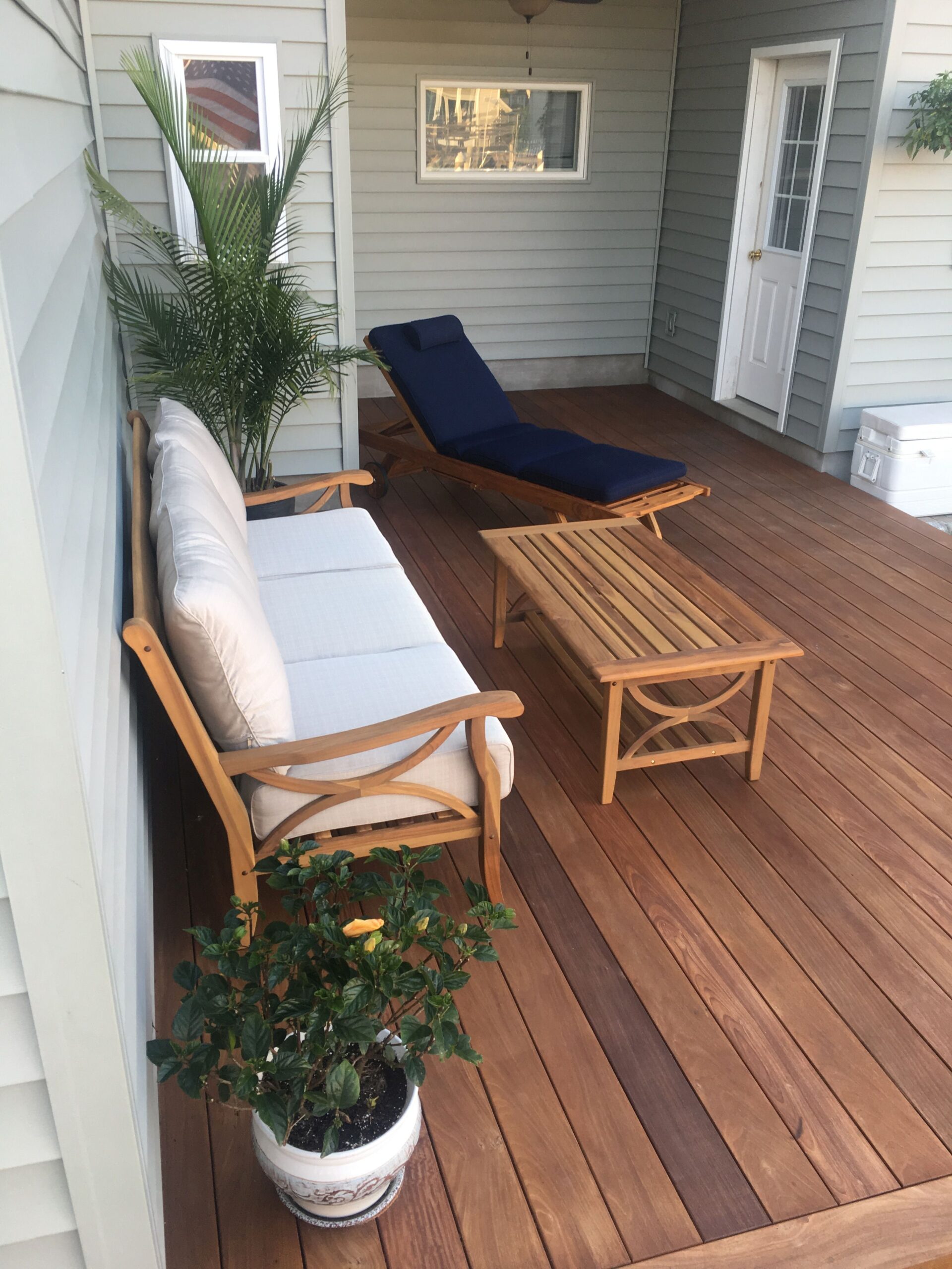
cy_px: 634
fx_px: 1063
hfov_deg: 48.2
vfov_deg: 61.7
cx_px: 476
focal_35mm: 29
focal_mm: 4.15
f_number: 2.2
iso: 25
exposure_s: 1/60
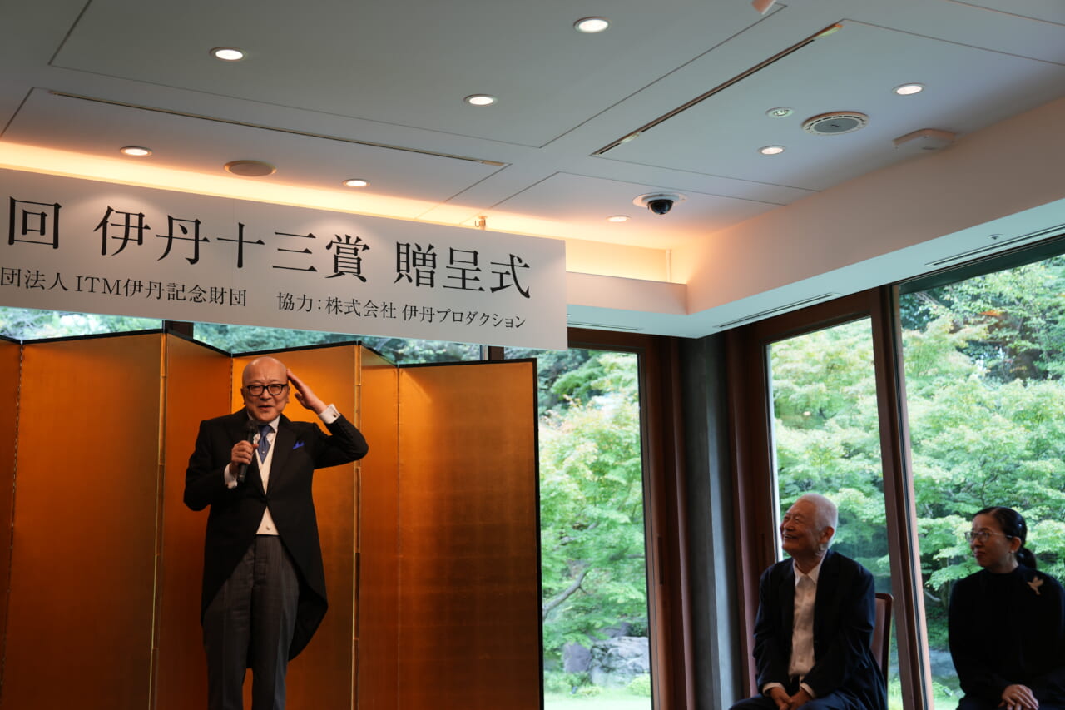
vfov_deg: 28.1
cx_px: 532
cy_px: 355
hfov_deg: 41.1
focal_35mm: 48
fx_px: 1420
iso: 100
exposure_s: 1/60
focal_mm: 48
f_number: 3.2
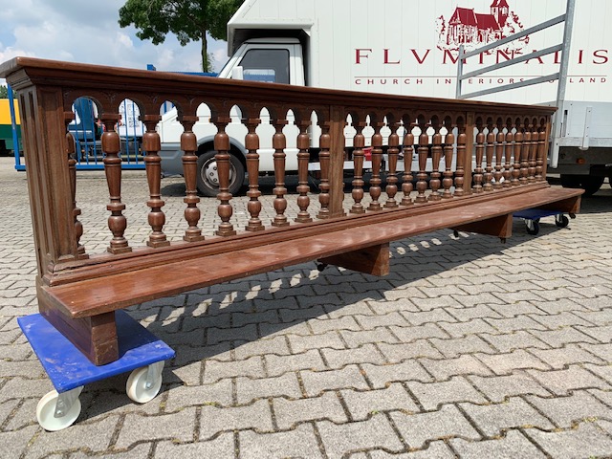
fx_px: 460
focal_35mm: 26
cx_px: 306
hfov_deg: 67.3
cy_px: 230
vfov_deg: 53.1
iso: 25
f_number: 1.8
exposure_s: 1/2364
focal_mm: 4.25
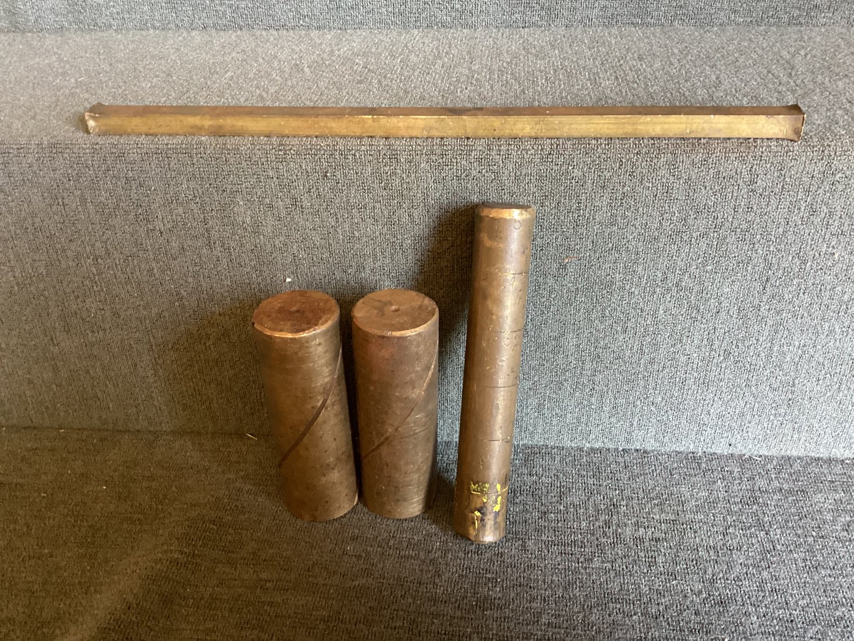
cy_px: 320
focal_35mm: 31
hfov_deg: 58.3
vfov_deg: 45.4
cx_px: 427
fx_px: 765
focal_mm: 3.3
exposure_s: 1/30
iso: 400
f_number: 2.4
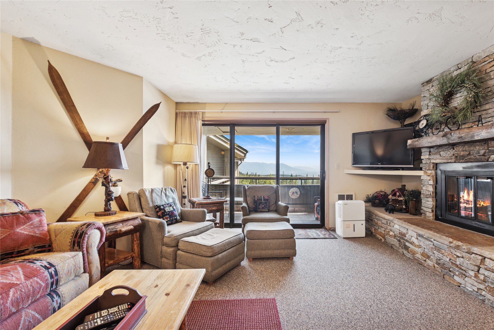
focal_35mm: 15
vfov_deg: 77.3
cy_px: 165
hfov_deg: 100.4
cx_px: 247
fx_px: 206
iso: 100
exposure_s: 1/30
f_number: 6.3
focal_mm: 10
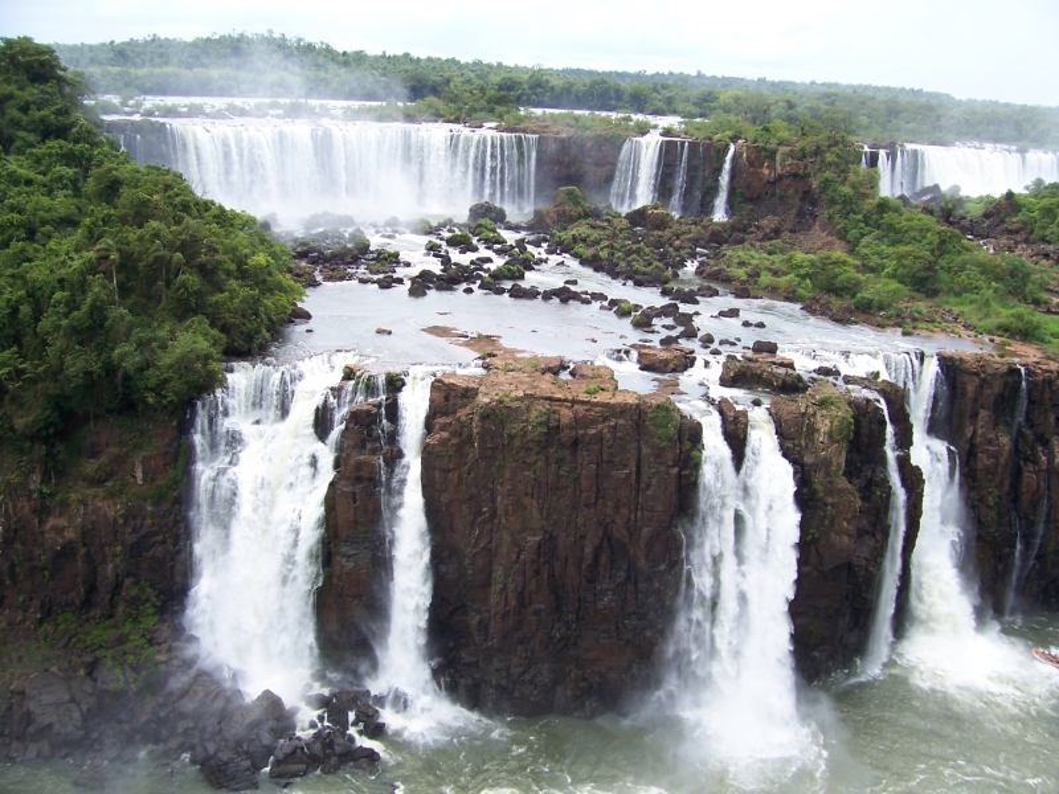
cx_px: 530
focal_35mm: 34
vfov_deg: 41.8
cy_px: 397
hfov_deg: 54.0
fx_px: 1040
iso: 80
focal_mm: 5.6
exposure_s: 1/500
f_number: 2.7
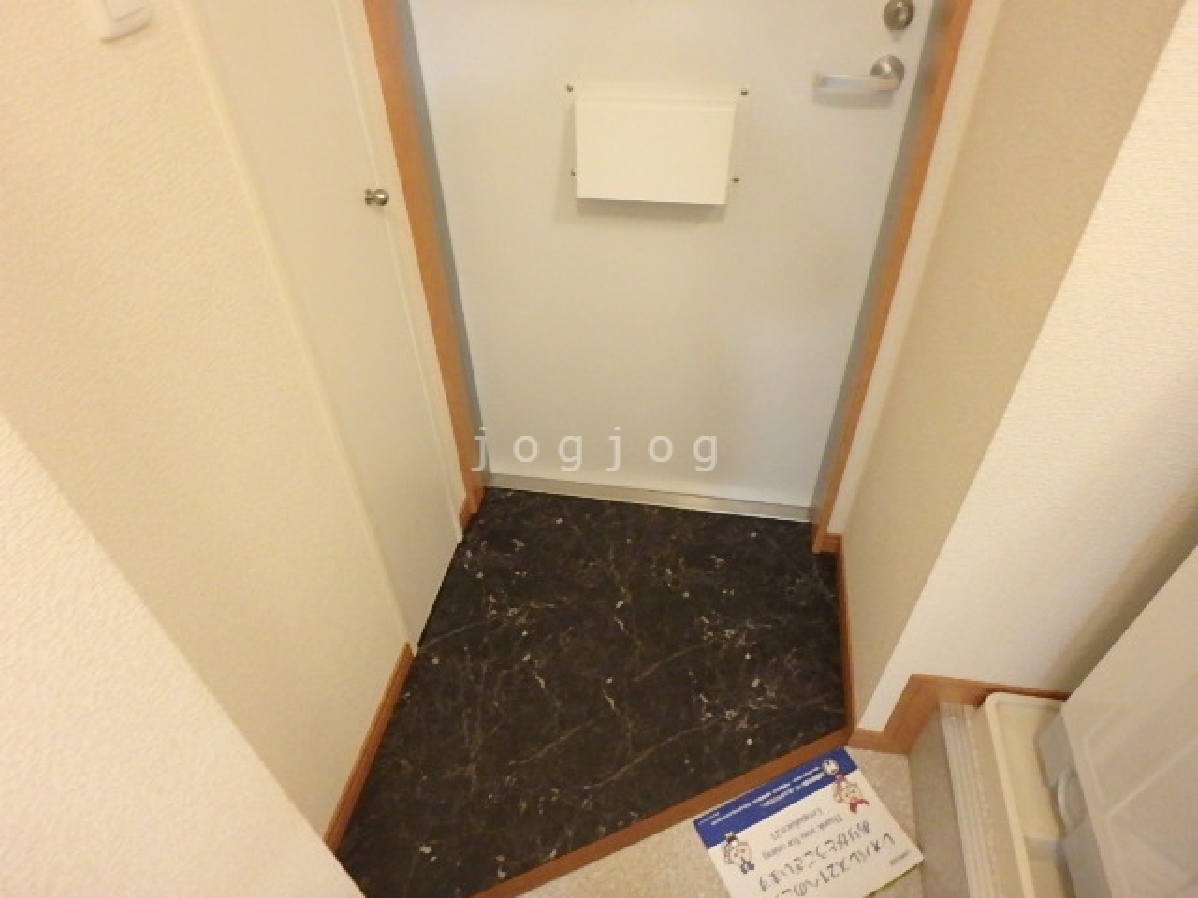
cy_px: 449
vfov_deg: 63.4
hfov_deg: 79.0
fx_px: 727
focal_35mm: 21
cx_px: 599
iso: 1000
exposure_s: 1/8
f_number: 3.5
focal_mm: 3.7
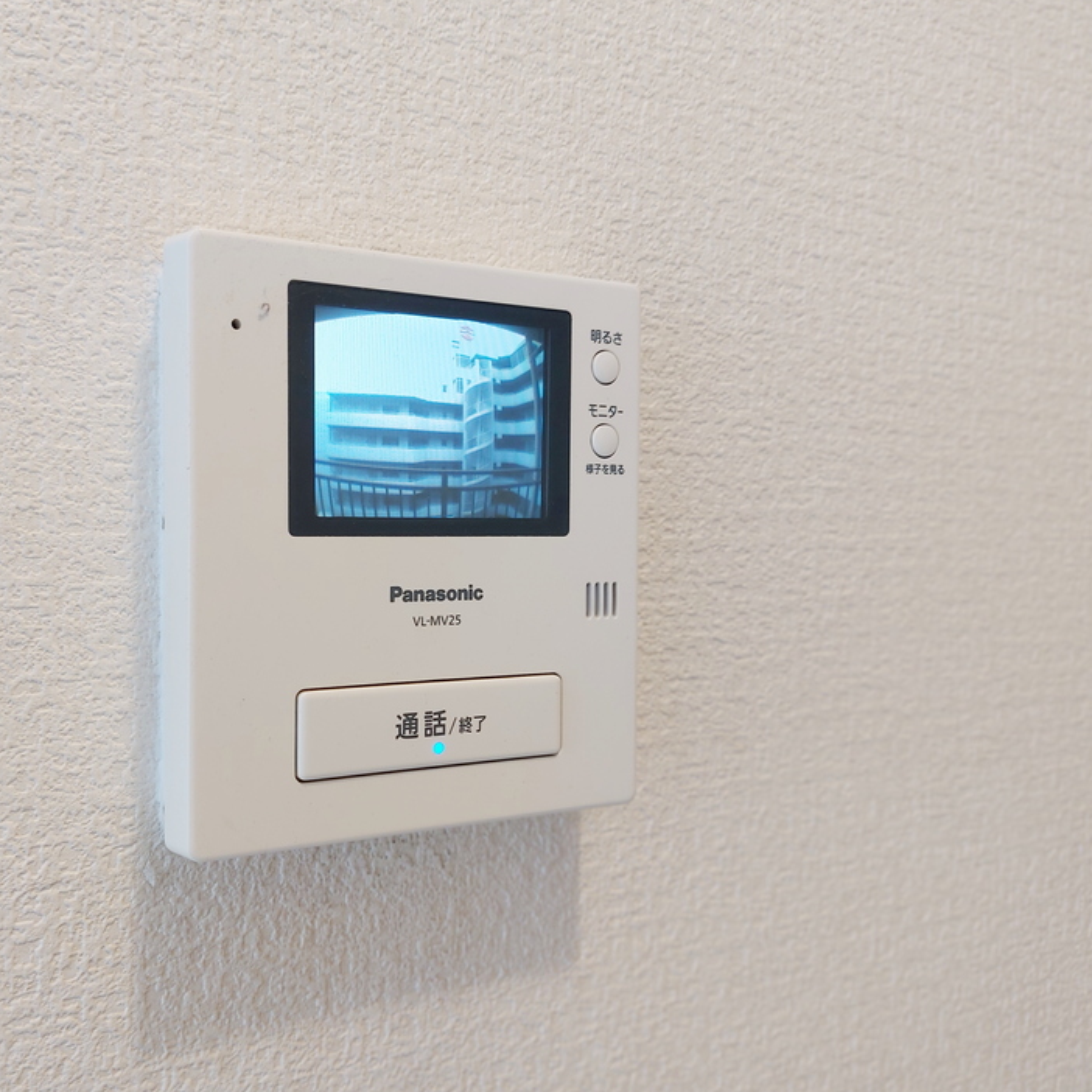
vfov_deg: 55.6
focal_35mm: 29
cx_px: 380
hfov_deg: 54.7
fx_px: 1035
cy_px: 552
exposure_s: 1/24
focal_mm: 5.23
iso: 40
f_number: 1.8
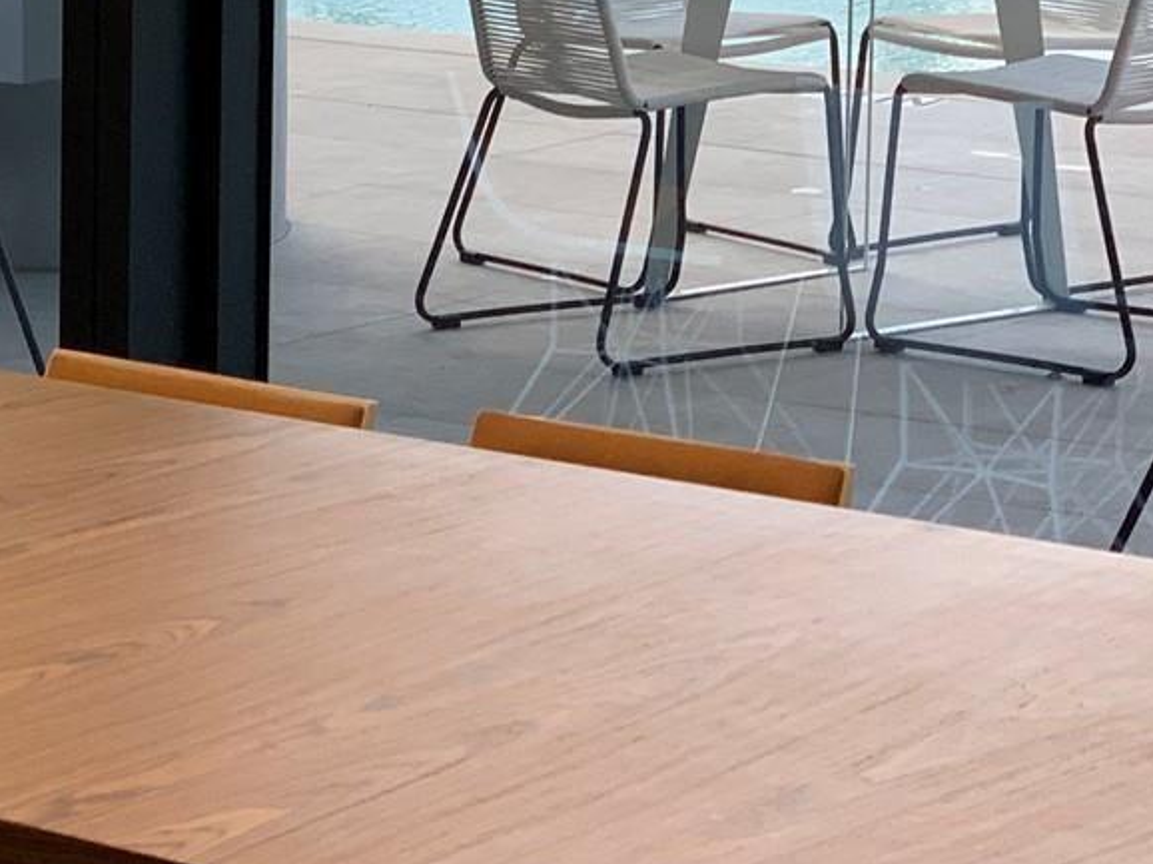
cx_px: 14
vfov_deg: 10.3
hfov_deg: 13.5
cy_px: 279
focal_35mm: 144
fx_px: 4794
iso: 80
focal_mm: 6
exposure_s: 1/120
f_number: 2.4
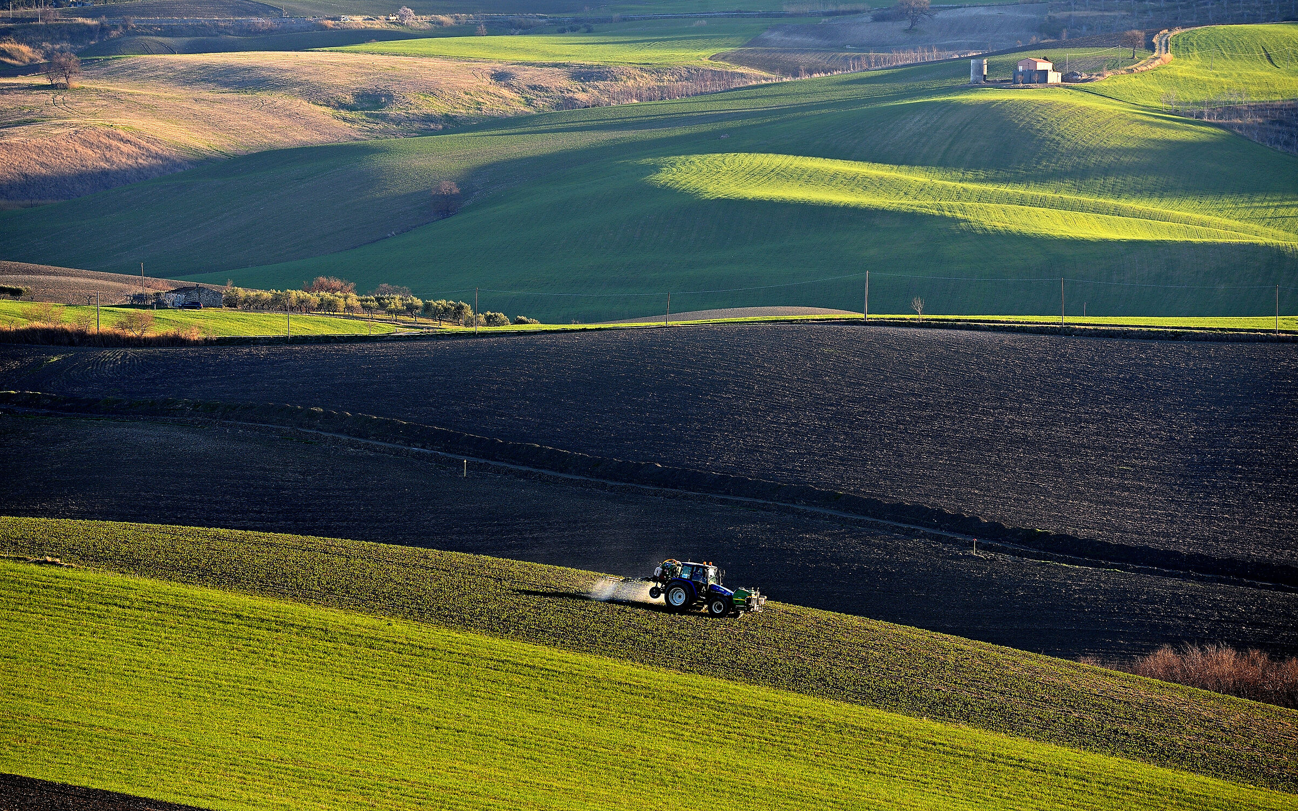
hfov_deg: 8.9
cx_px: 649
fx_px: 8313
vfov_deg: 5.6
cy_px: 410
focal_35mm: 235
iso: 200
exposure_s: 1/200
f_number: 9
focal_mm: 230
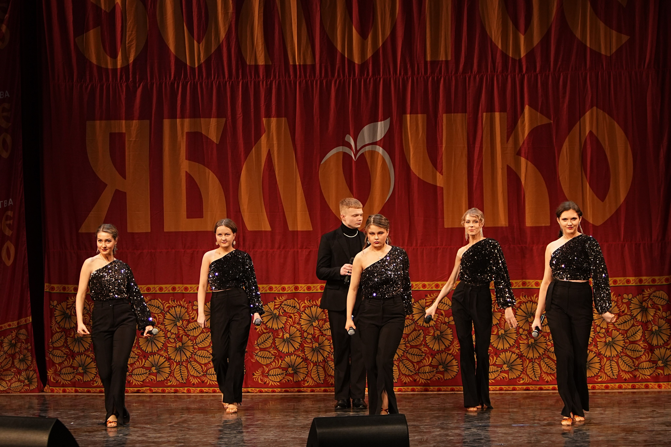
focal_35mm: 117
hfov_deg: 17.5
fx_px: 2181
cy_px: 224
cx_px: 336
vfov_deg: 11.7
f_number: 2.8
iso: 1250
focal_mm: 78
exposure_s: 1/250
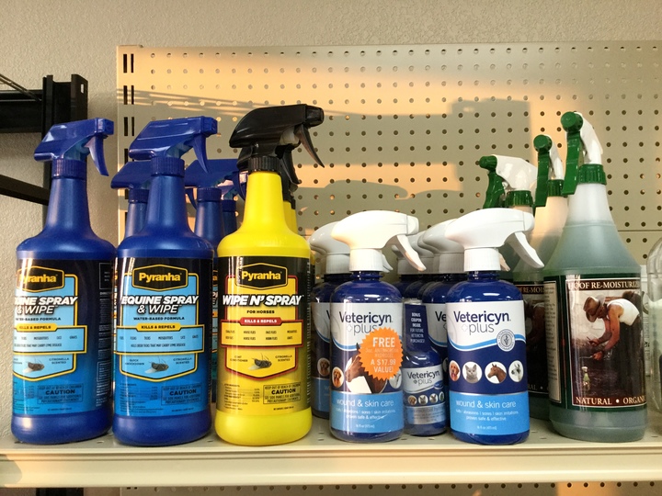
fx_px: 593
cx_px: 331
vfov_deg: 45.4
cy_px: 248
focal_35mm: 31
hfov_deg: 58.4
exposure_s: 1/30
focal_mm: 3.3
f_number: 2.4
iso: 100
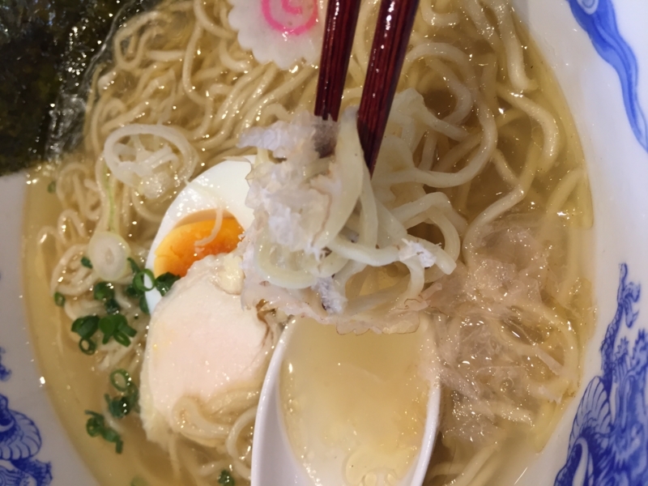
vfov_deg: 48.2
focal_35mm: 29
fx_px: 543
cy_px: 243
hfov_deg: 61.7
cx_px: 324
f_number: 2.2
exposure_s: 1/33
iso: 100
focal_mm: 4.15
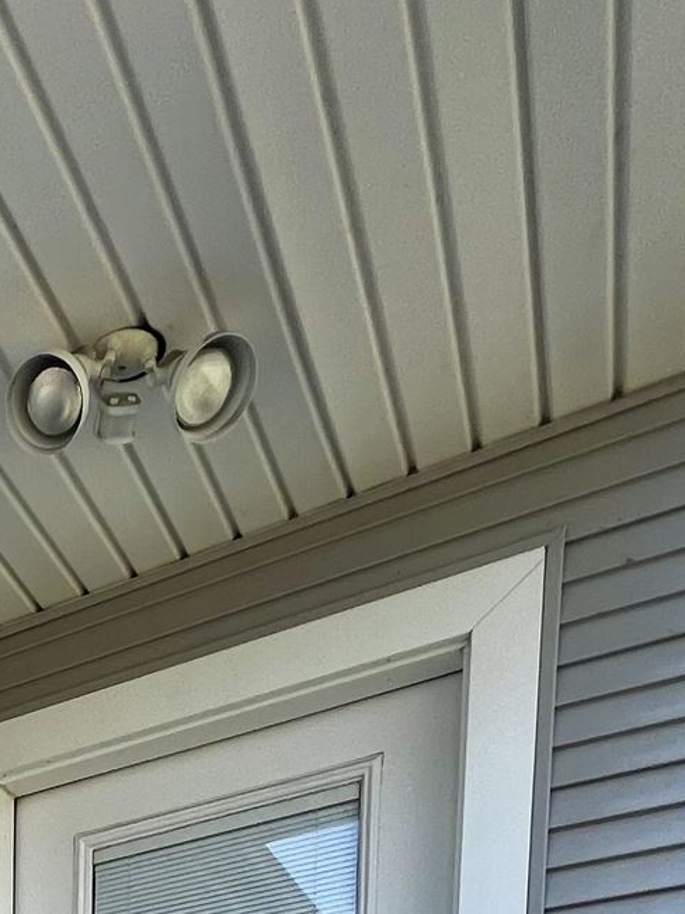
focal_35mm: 46
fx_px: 1214
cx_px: -299
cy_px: 1498
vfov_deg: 25.3
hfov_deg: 25.2
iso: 32
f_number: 1.8
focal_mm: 1.57
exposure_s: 1/298
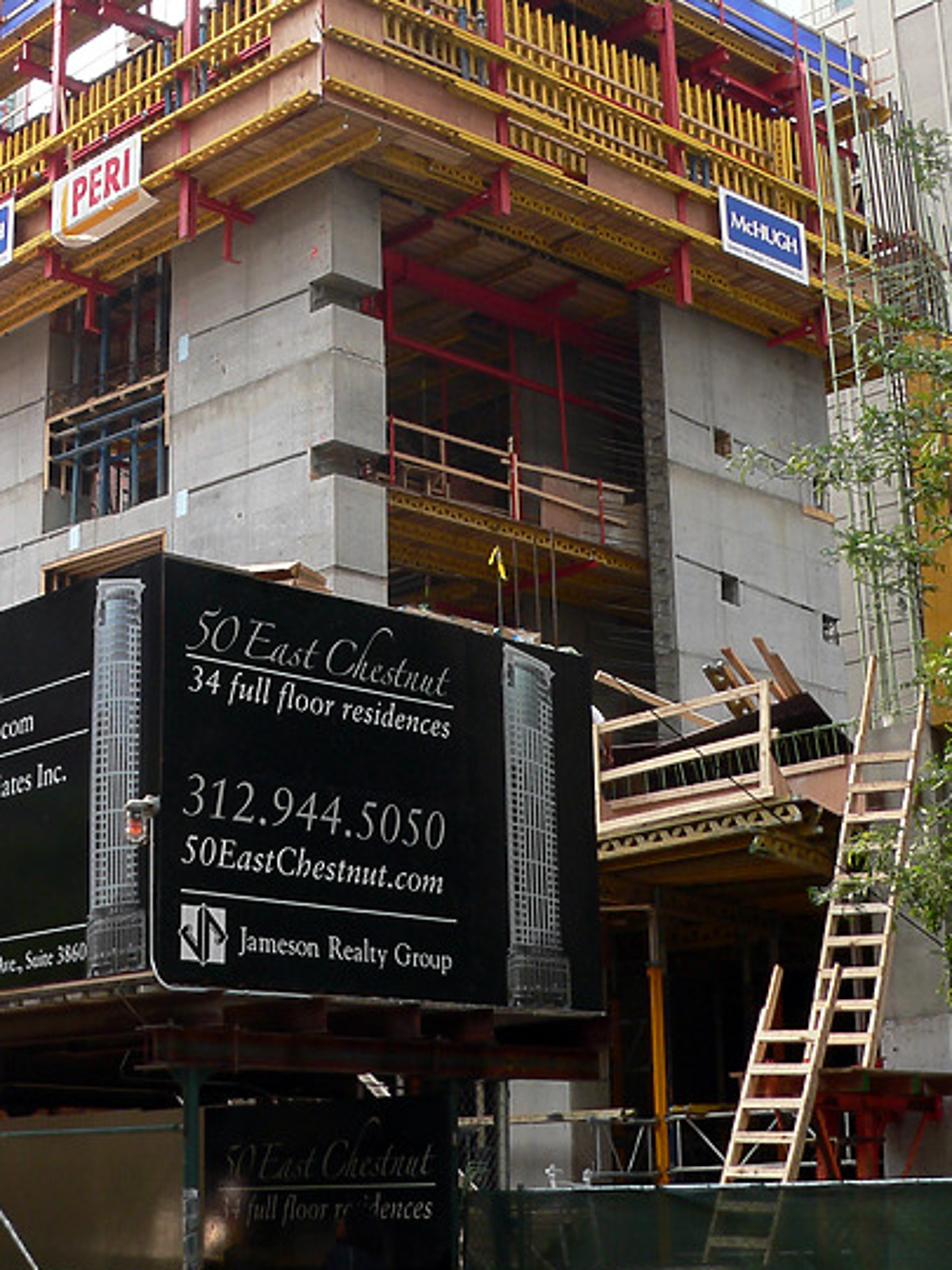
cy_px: 550
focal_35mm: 60
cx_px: 300
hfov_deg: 24.3
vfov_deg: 32.1
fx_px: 2200
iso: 80
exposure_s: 1/100
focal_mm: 6
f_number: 3.7
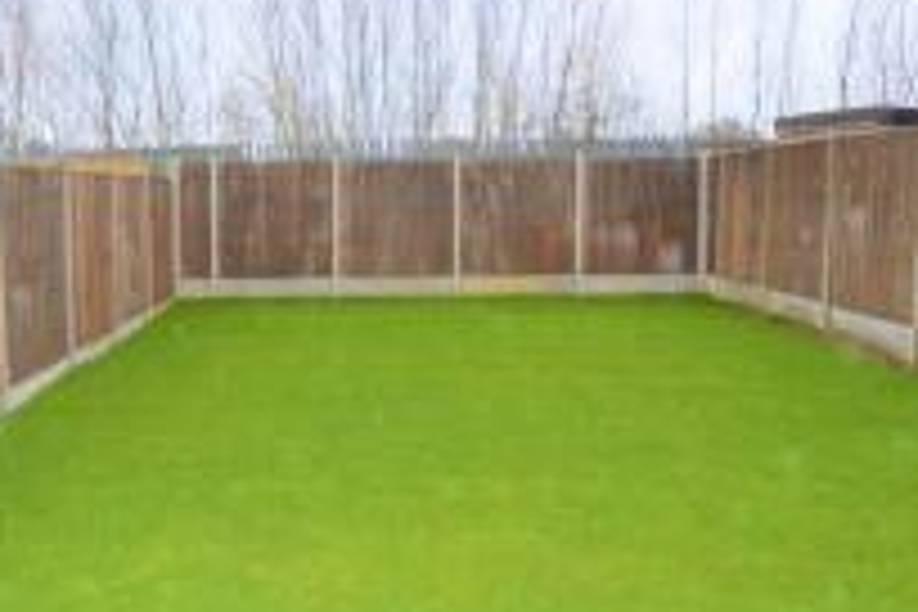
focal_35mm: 35
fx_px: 892
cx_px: 302
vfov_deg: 37.8
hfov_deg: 53.3
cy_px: 286
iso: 400
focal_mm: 10
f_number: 4
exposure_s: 1/125
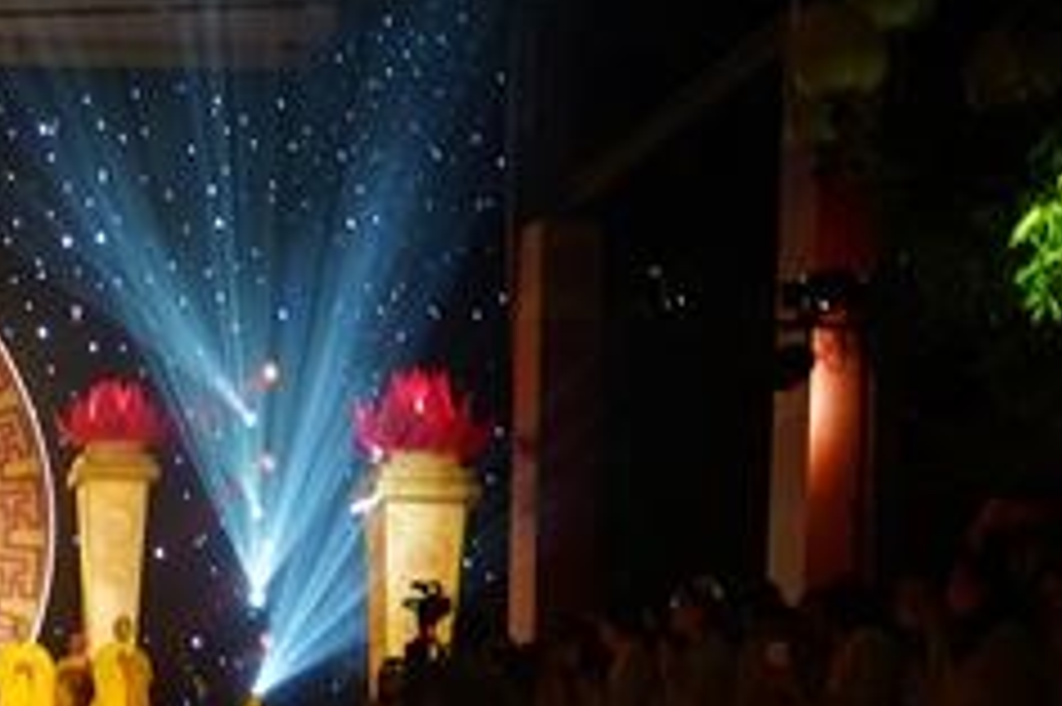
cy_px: 861
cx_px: -356
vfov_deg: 16.9
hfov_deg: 23.1
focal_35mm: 77
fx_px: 2270
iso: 320
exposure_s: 1/30
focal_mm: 28
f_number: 2.8
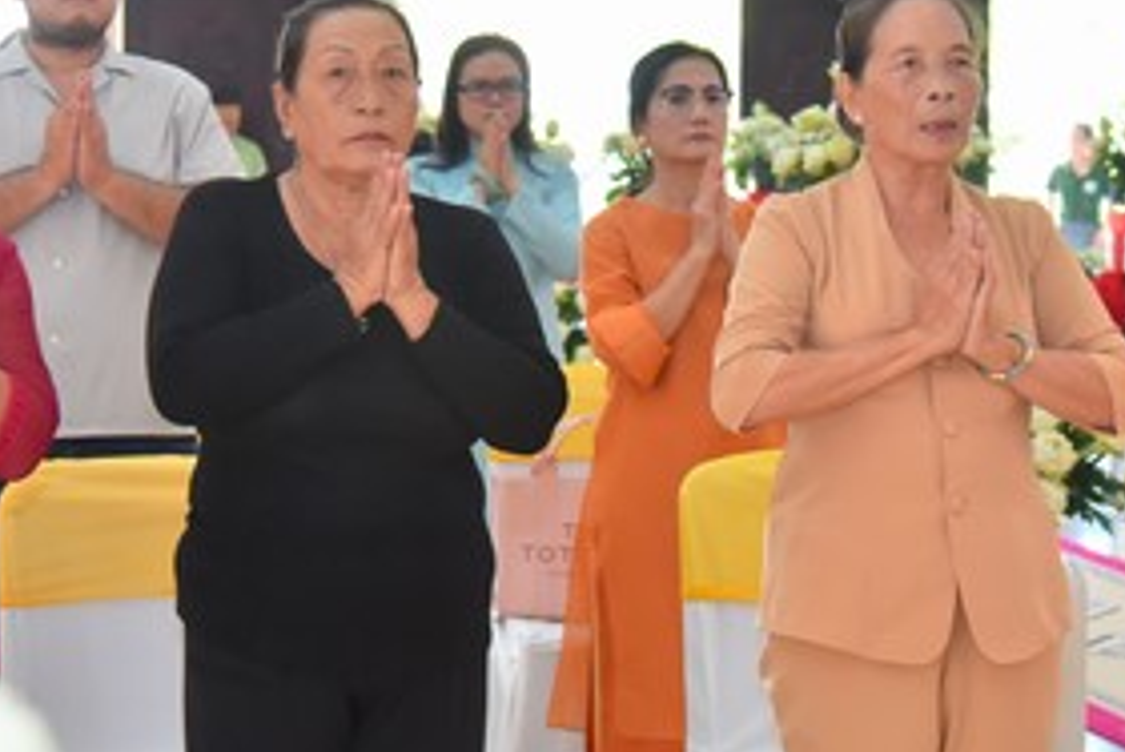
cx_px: 486
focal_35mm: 102
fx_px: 3189
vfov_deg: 13.4
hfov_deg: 20.0
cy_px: 185
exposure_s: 1/160
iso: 1250
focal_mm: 44
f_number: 4.5
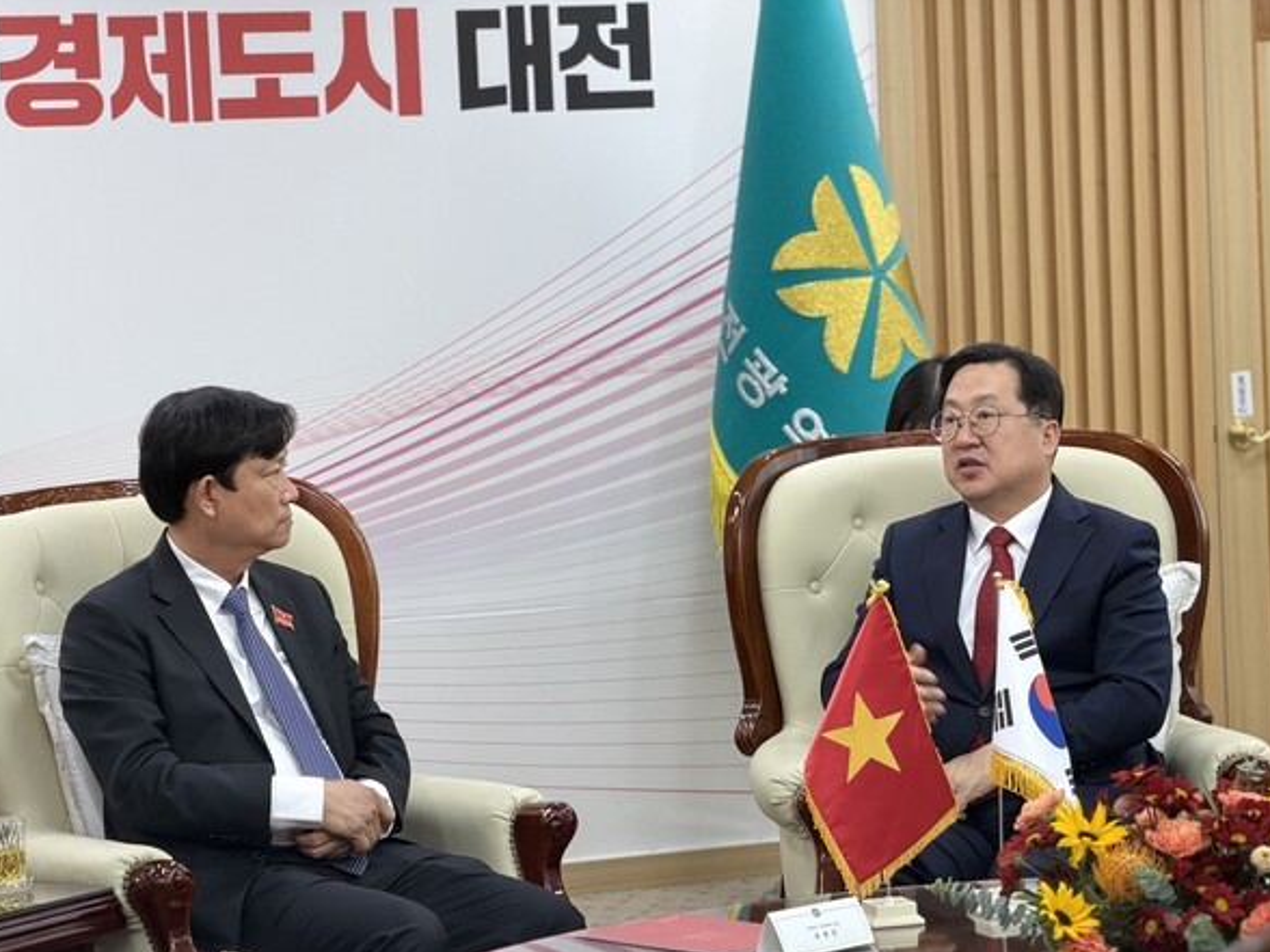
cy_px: 479
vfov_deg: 14.5
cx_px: 633
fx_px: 3742
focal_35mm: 102
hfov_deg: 19.3
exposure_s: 1/120
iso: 200
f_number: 2.8
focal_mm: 16.89
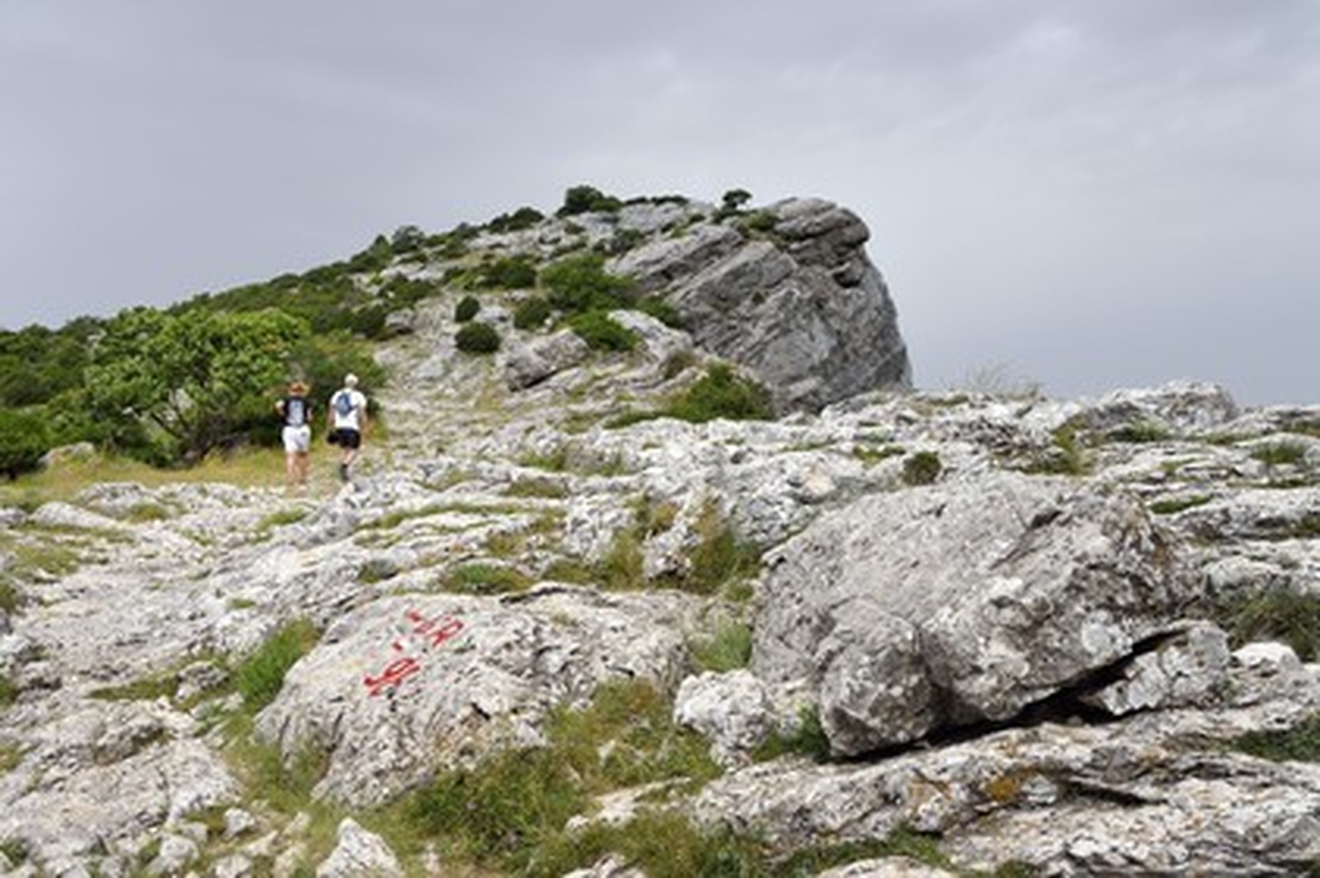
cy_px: 439
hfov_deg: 46.4
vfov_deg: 31.8
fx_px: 1539
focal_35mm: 42
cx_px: 660
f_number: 9
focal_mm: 42
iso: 200
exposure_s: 1/400
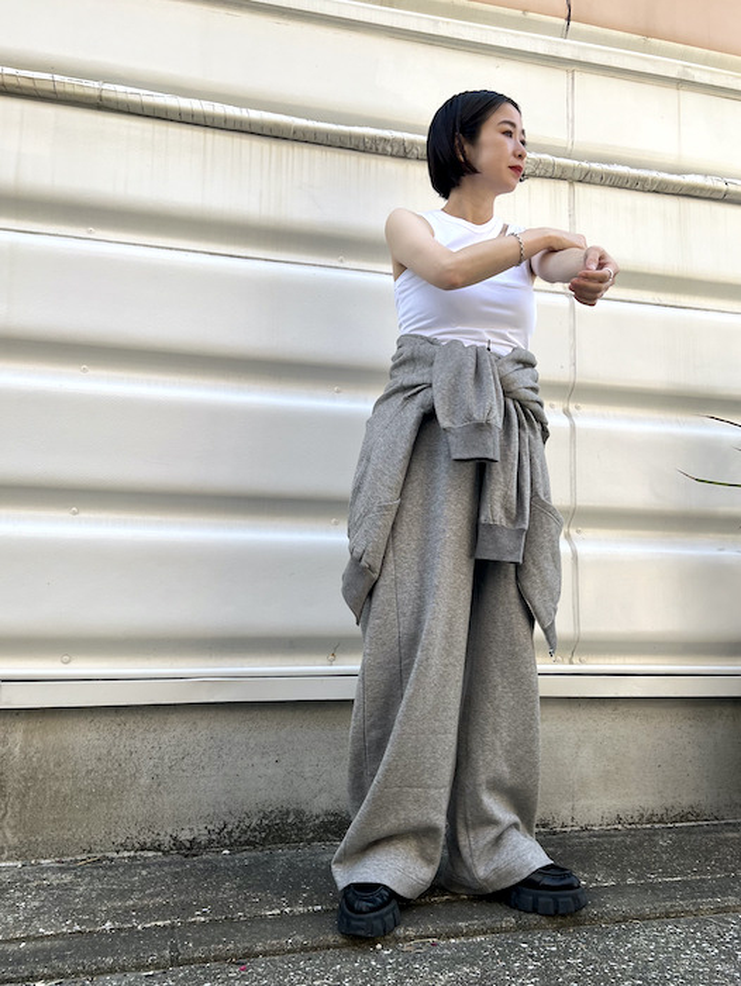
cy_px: 493
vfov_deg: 67.3
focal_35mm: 26
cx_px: 370
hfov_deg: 53.1
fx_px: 741
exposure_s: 1/753
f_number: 1.5
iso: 50
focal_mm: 5.7
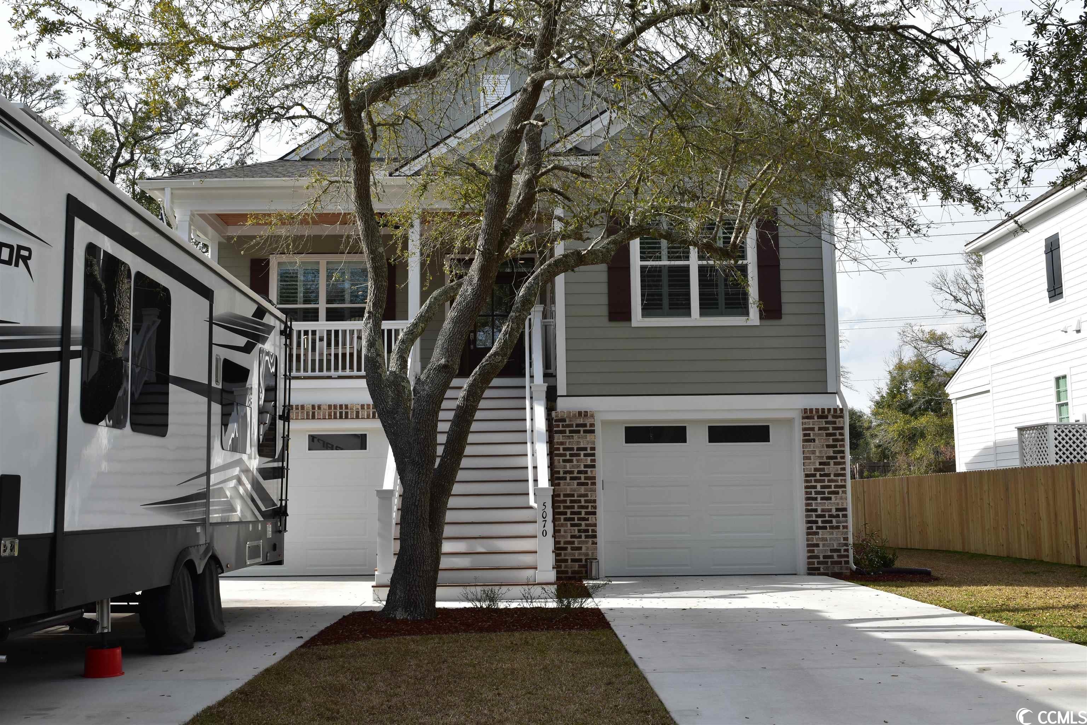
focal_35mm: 39
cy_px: 362
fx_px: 1177
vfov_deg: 34.2
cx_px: 544
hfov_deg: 49.6
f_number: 11
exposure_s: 1/500
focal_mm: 26
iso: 400
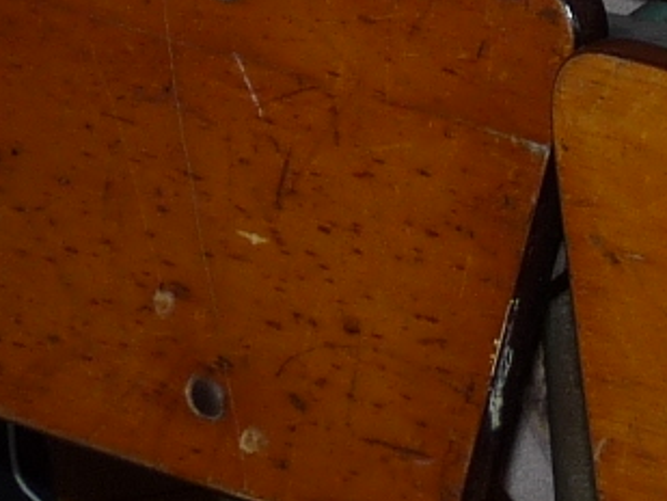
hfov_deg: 10.5
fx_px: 3450
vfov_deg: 7.7
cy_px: -749
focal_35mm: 179
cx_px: 1107
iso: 100
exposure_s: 1/30
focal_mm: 4.8
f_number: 2.8
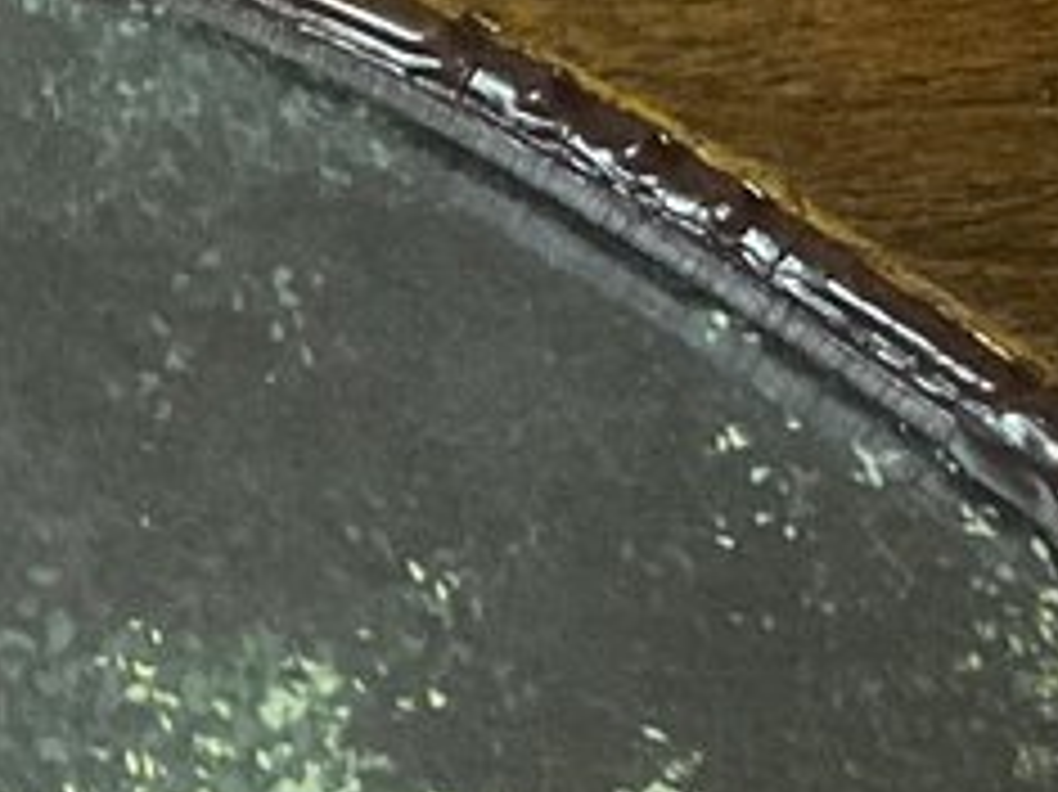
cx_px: -385
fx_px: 5713
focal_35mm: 187
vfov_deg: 7.9
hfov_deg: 10.3
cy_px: -124
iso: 200
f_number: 1.8
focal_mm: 3
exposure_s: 1/40
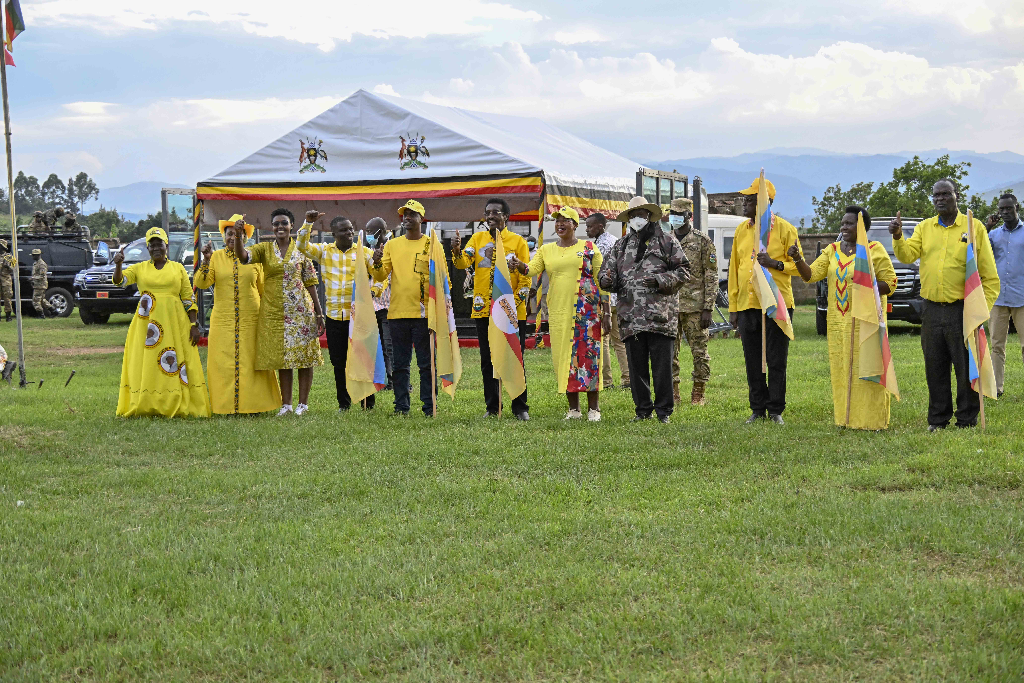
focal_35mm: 62
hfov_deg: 32.4
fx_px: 1763
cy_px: 342
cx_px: 512
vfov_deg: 21.9
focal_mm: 62
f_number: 6.3
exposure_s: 1/2000
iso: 4500
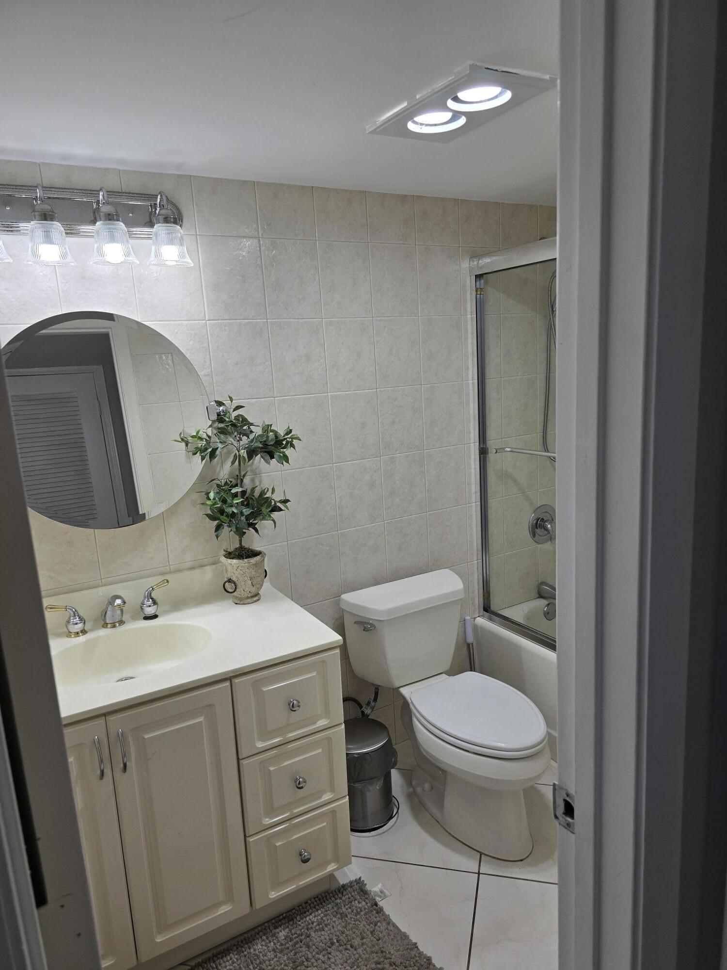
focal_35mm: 23
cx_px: 364
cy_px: 485
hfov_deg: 58.9
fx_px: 644
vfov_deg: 73.9
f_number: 1.7
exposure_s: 1/120
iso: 32
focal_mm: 6.3
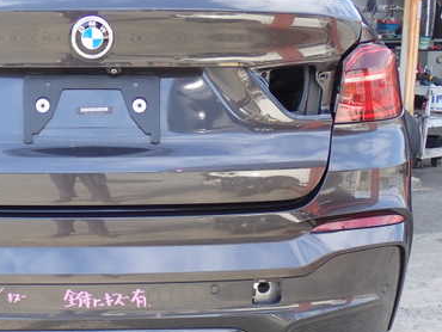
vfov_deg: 18.1
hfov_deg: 23.8
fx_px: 1035
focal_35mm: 81
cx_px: 103
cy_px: 254
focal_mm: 9.01
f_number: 3.2
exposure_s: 1/100
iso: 125
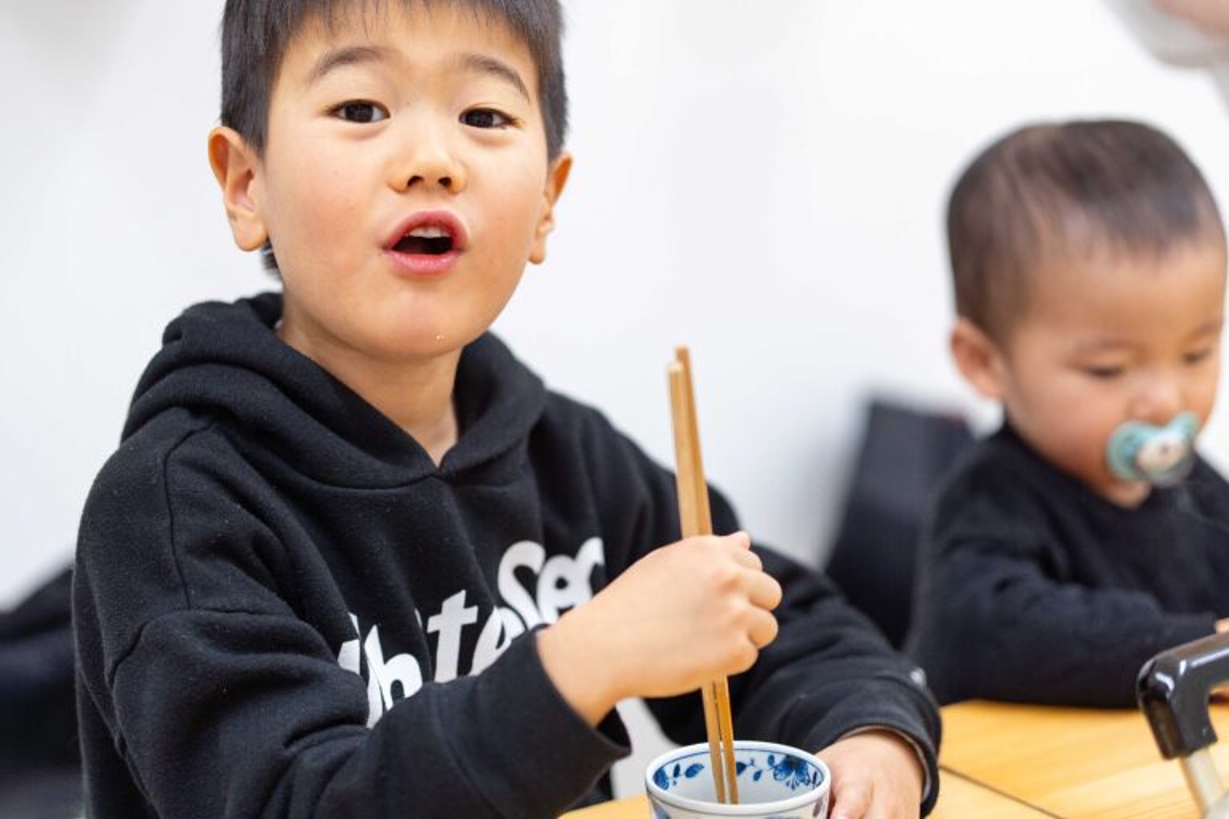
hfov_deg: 24.2
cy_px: 410
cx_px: 614
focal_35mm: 84
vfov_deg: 16.3
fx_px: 2867
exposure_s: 1/400
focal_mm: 56
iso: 320
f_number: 1.4
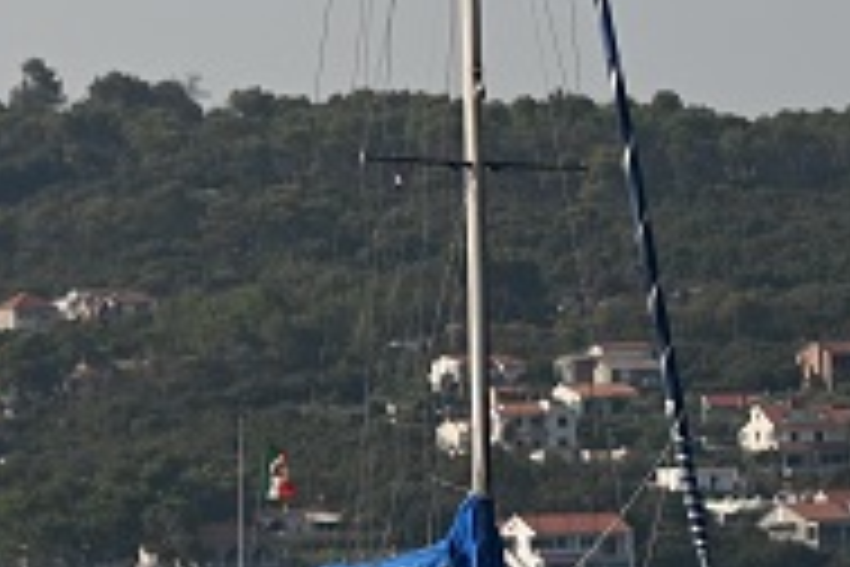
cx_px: -621
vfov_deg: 2.6
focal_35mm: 528
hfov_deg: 3.9
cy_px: 151
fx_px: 12466
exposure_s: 1/1250
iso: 100
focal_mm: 100
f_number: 4.5
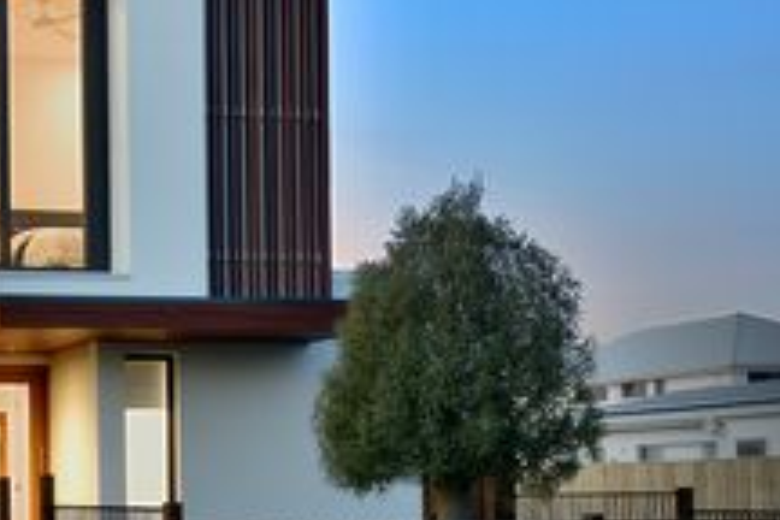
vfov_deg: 22.2
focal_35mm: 61
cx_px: -32
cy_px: 348
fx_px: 1322
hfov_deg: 30.2
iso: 64
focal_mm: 28
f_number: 22
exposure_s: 30
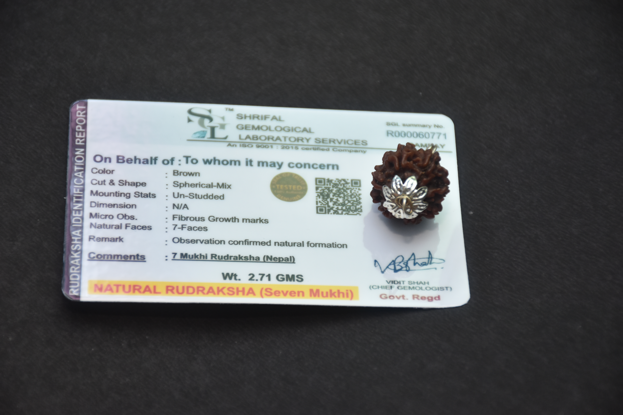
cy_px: 208
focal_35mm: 174
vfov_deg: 7.9
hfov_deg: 11.8
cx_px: 312
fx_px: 3011
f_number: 5.6
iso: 800
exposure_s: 1/125
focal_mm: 116
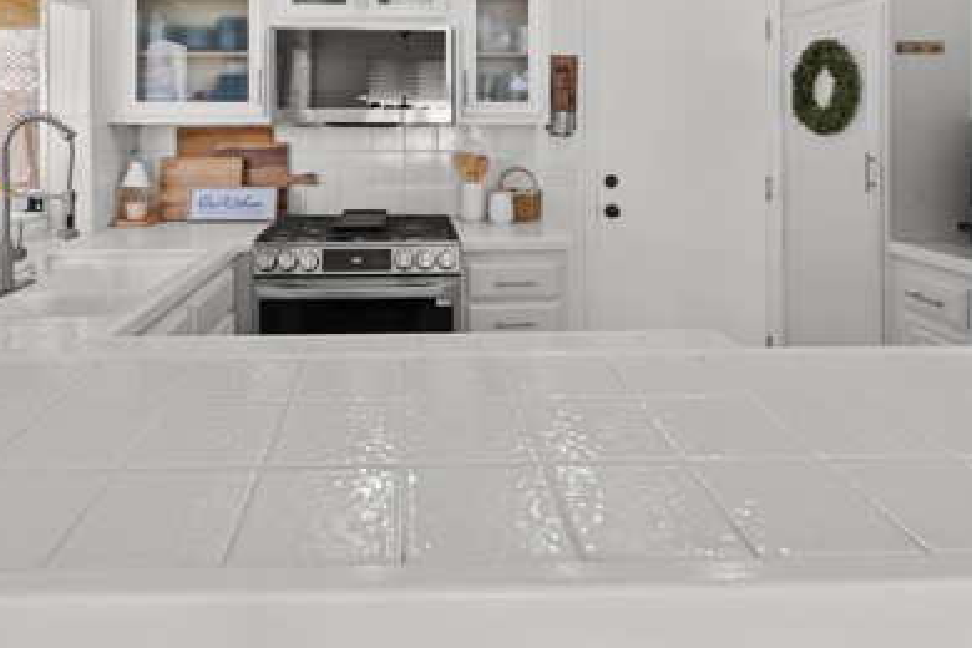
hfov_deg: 75.5
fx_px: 621
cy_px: 123
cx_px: 406
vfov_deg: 51.4
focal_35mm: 23
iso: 100
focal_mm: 14
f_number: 9
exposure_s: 1/1.25
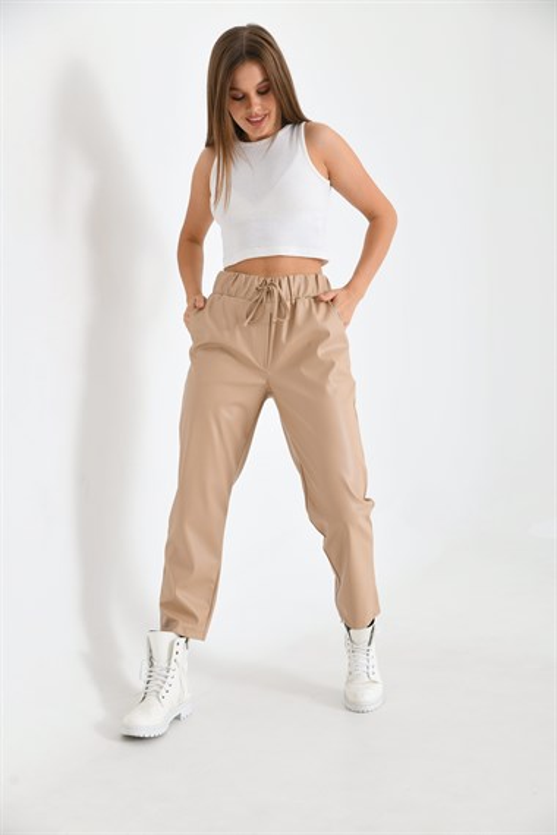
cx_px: 278
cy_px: 418
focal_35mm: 55
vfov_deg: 36.2
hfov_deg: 24.6
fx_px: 1276
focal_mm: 55
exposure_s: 1/125
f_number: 5.6
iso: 100
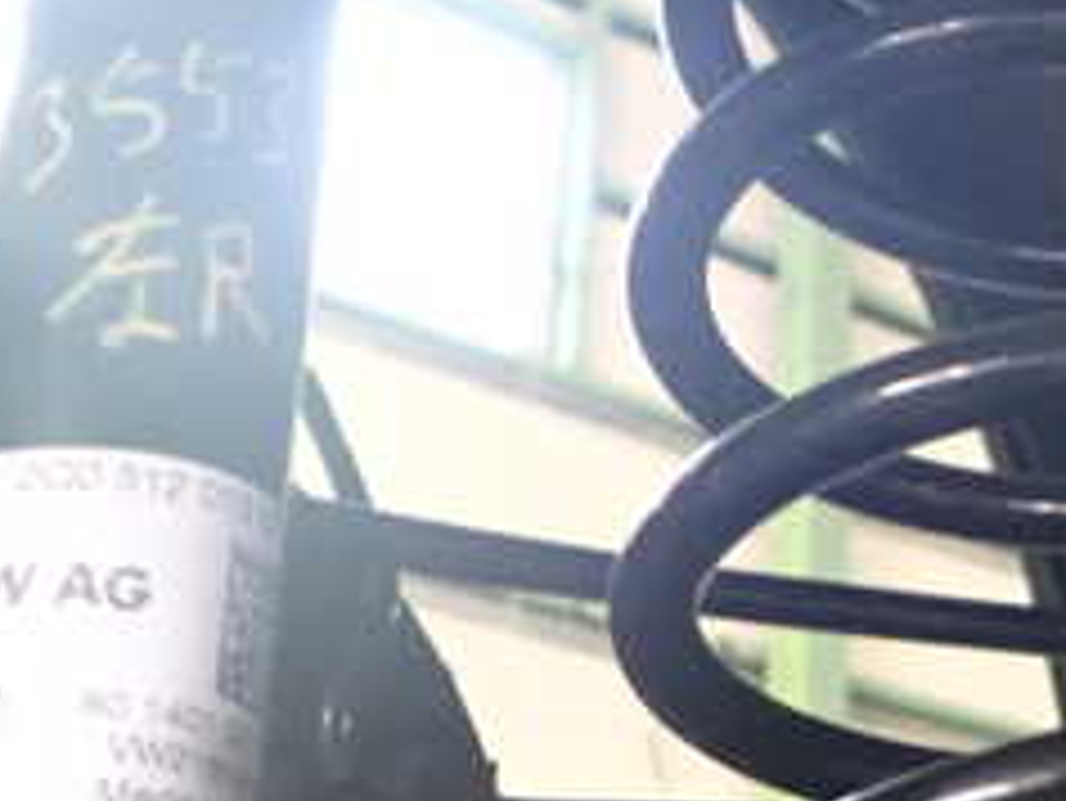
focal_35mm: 76
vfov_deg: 19.3
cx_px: 1169
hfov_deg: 24.0
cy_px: 207
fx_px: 2342
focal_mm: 5.4
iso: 1600
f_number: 2.3
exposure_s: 1/60
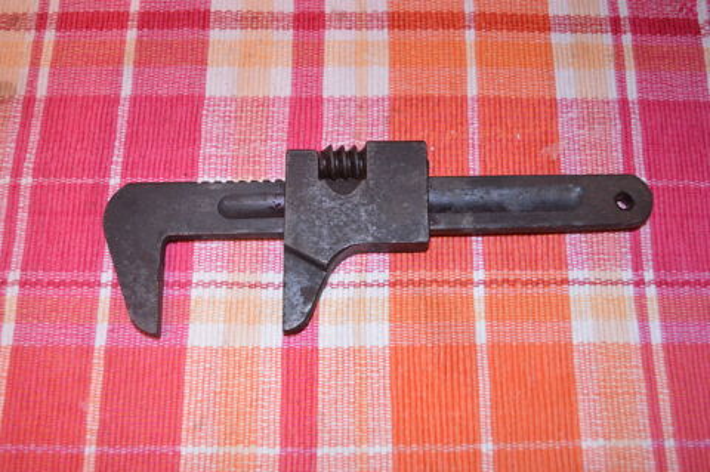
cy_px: 236
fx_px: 709
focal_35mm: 36
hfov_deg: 53.2
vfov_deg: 36.8
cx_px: 355
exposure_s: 1/60
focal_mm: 24
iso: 1100
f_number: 4
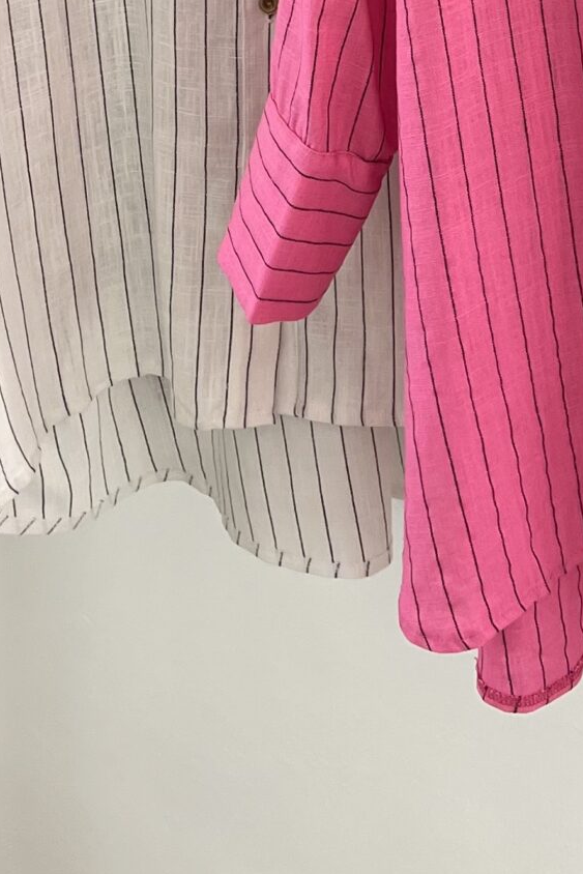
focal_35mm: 82
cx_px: 378
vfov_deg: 21.5
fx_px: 1991
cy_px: -366
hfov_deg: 16.6
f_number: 1.5
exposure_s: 1/121
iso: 125
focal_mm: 5.7
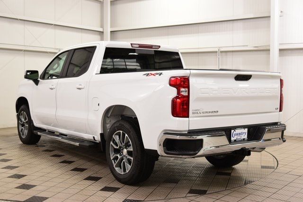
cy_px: 101
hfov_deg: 42.3
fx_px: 391
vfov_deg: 29.0
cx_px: 152
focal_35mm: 46
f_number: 7.1
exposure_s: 1/30
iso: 640
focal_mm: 31
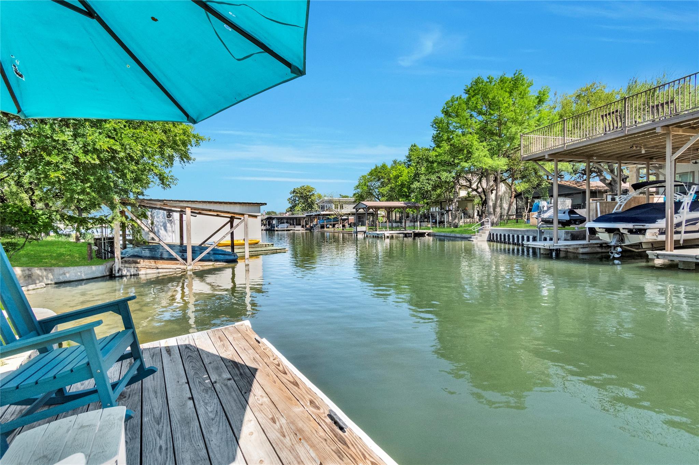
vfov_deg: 77.3
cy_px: 232
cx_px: 350
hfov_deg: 100.4
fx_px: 291
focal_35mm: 15
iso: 1600
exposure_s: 1/6400
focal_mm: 10
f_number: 5.6
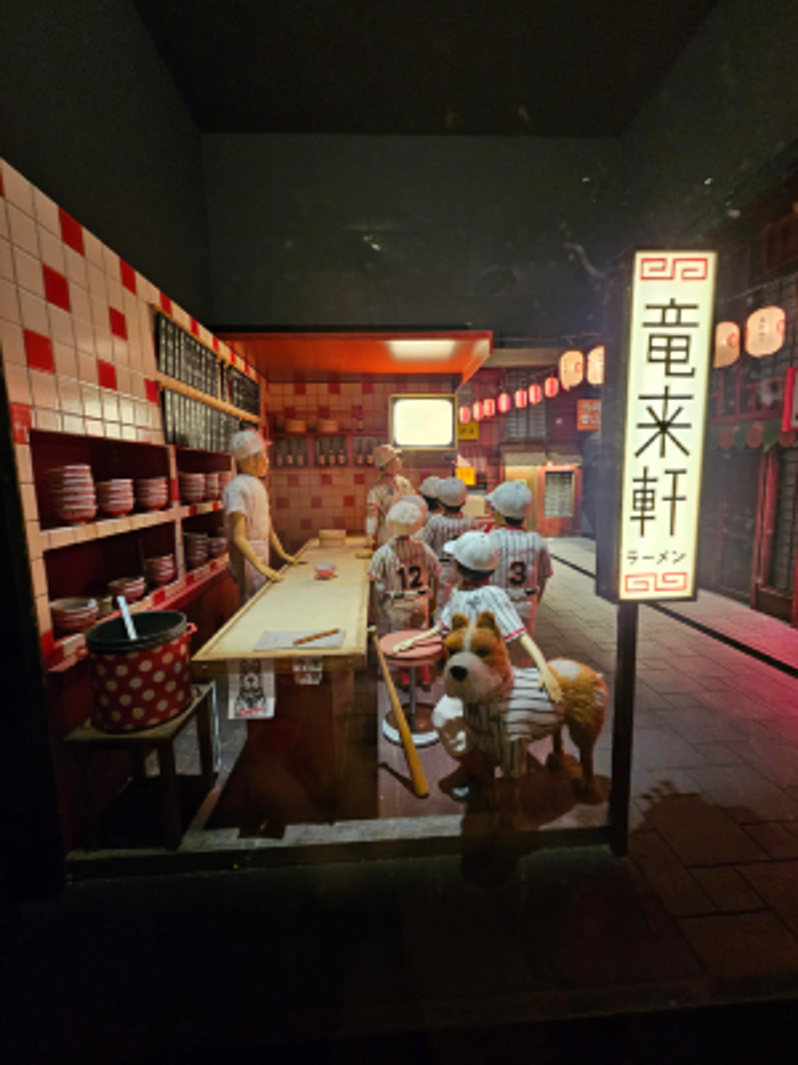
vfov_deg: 106.2
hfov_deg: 89.9
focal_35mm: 13
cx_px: 399
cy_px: 532
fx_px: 400
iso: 500
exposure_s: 1/35
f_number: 2.2
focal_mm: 2.2
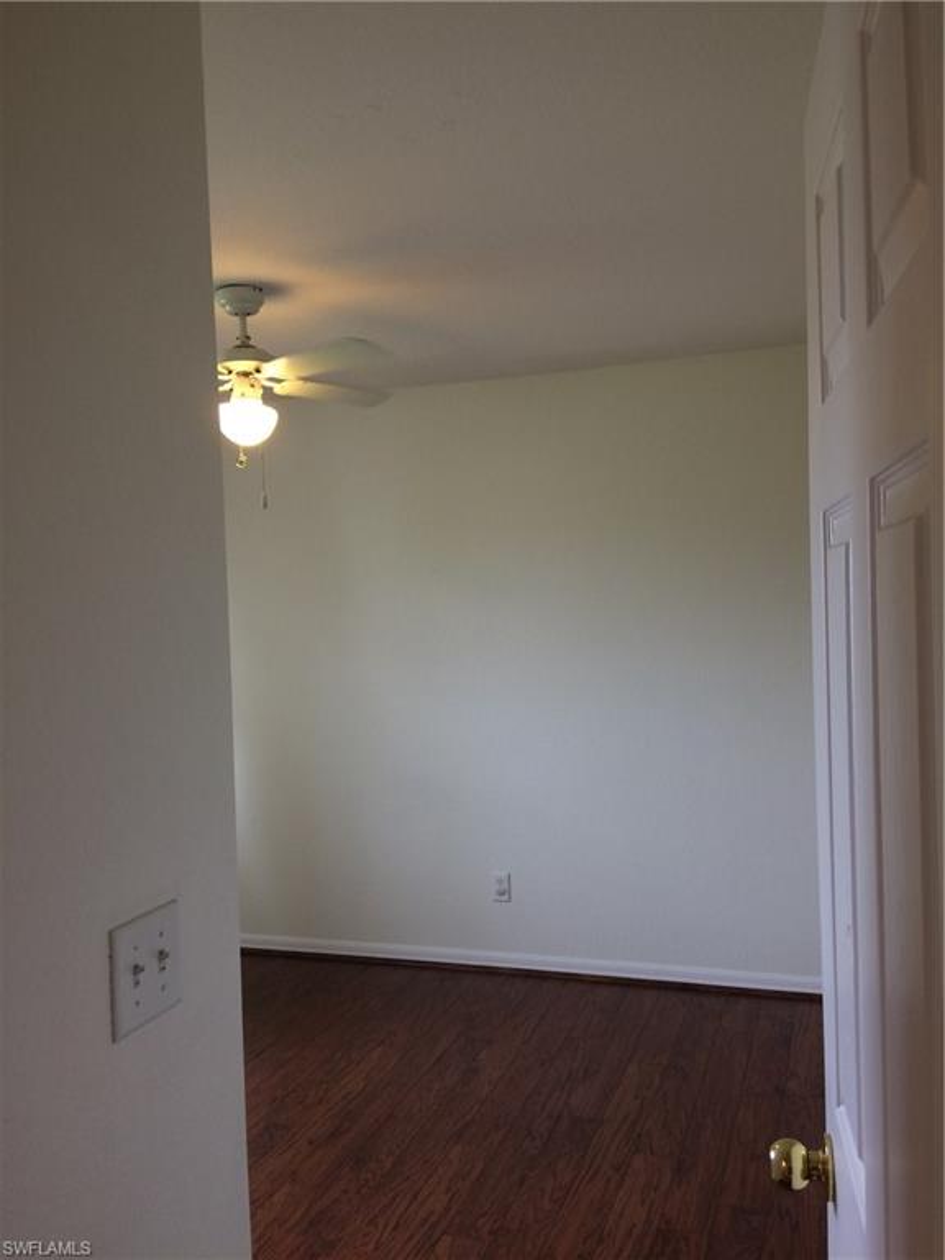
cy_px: 630
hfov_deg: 48.2
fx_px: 1056
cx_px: 472
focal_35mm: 29
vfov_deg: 61.7
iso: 64
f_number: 2.2
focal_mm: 4.15
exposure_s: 1/30
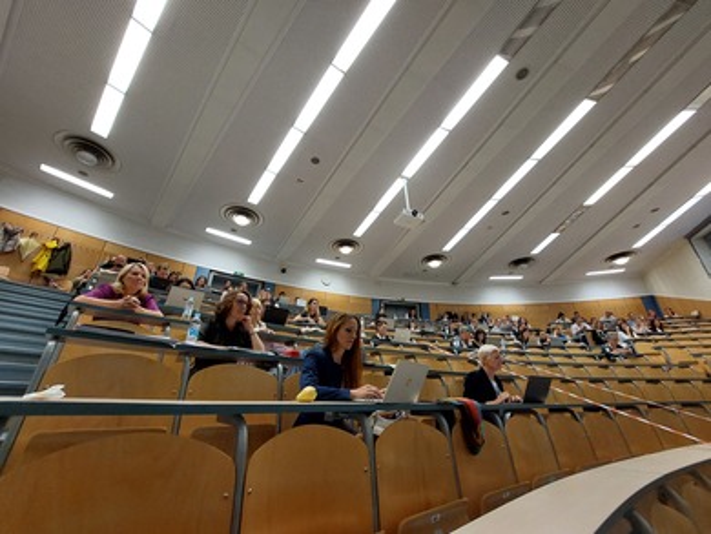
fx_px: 267
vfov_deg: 90.0
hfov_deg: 106.1
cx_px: 356
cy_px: 267
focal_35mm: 13
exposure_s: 1/50
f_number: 2.2
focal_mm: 1.74
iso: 250
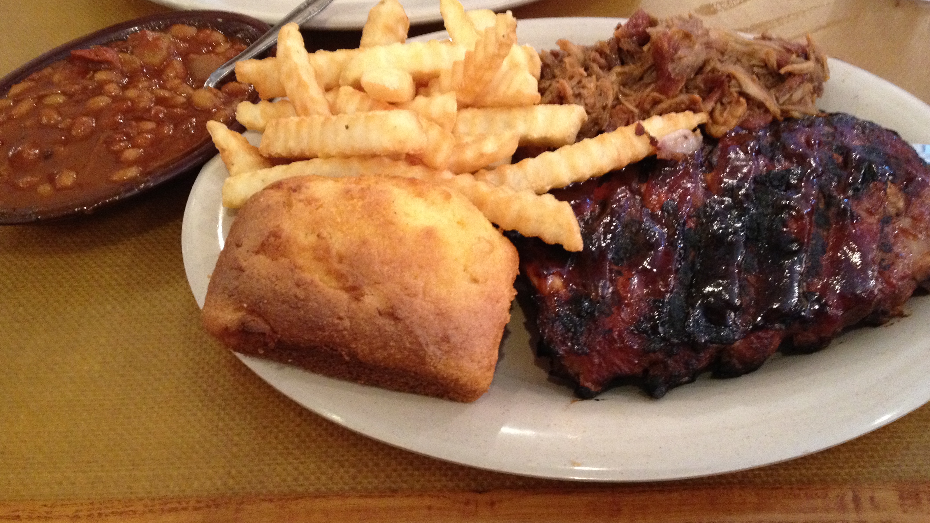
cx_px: 460
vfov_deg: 30.4
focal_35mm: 39
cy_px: 218
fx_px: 962
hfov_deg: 51.6
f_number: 2.4
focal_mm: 4.28
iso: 400
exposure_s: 1/17
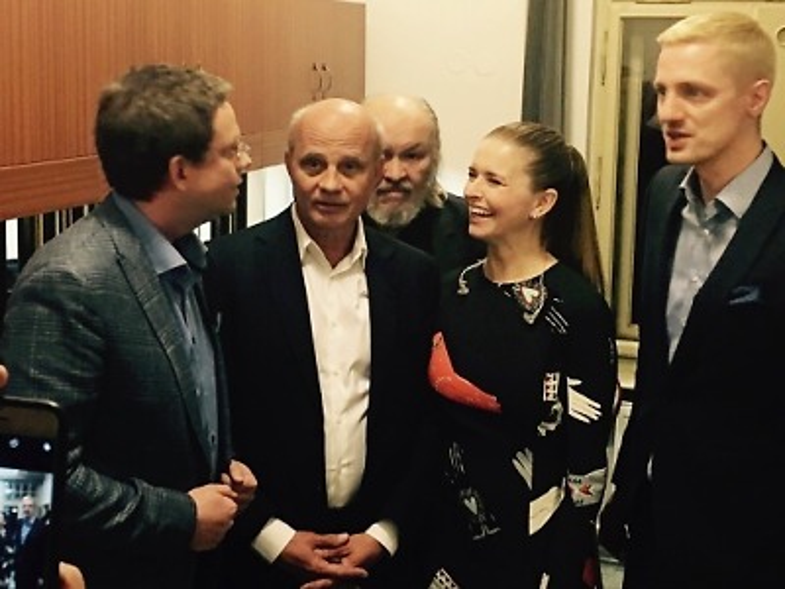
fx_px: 658
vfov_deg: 48.2
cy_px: 294
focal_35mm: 29
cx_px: 392
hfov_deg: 61.7
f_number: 2.2
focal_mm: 4.15
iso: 100
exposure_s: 1/8
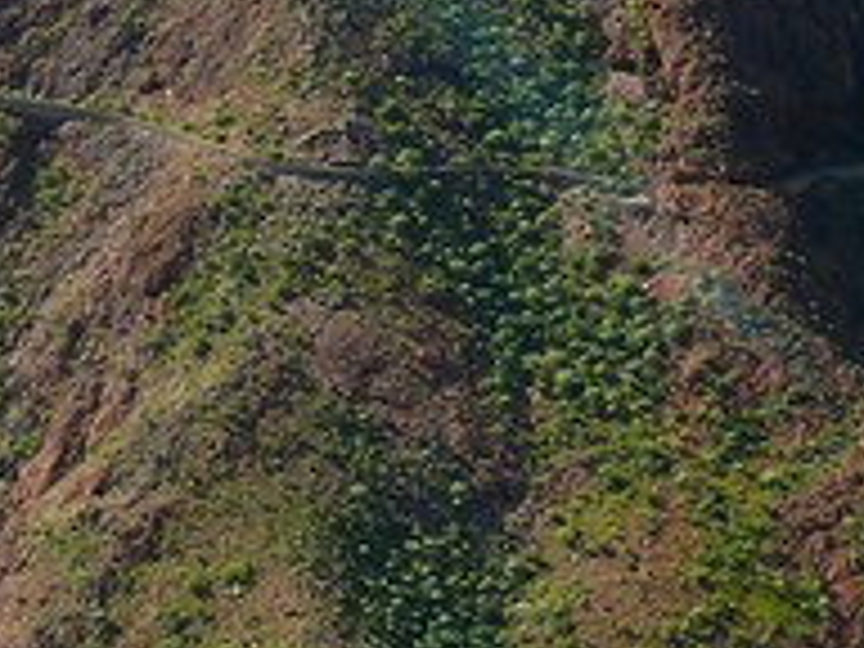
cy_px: -270
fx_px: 3419
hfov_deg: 13.3
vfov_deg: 10.5
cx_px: -562
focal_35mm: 137
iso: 100
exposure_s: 1/200
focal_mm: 7.4
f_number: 4
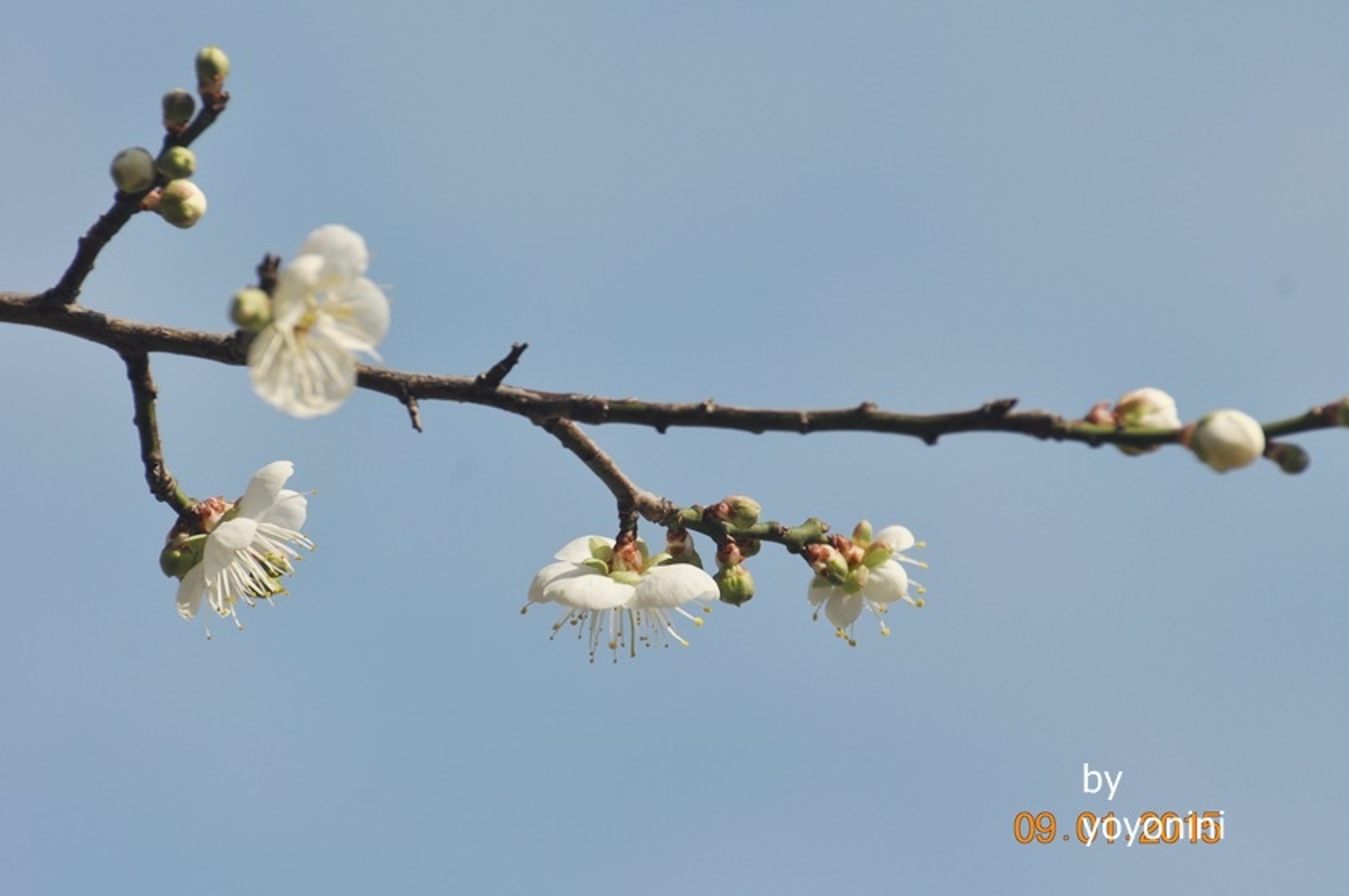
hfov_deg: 7.1
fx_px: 10948
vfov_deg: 4.7
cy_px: 448
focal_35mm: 292
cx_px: 674
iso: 200
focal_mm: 195
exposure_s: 1/1250
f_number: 8
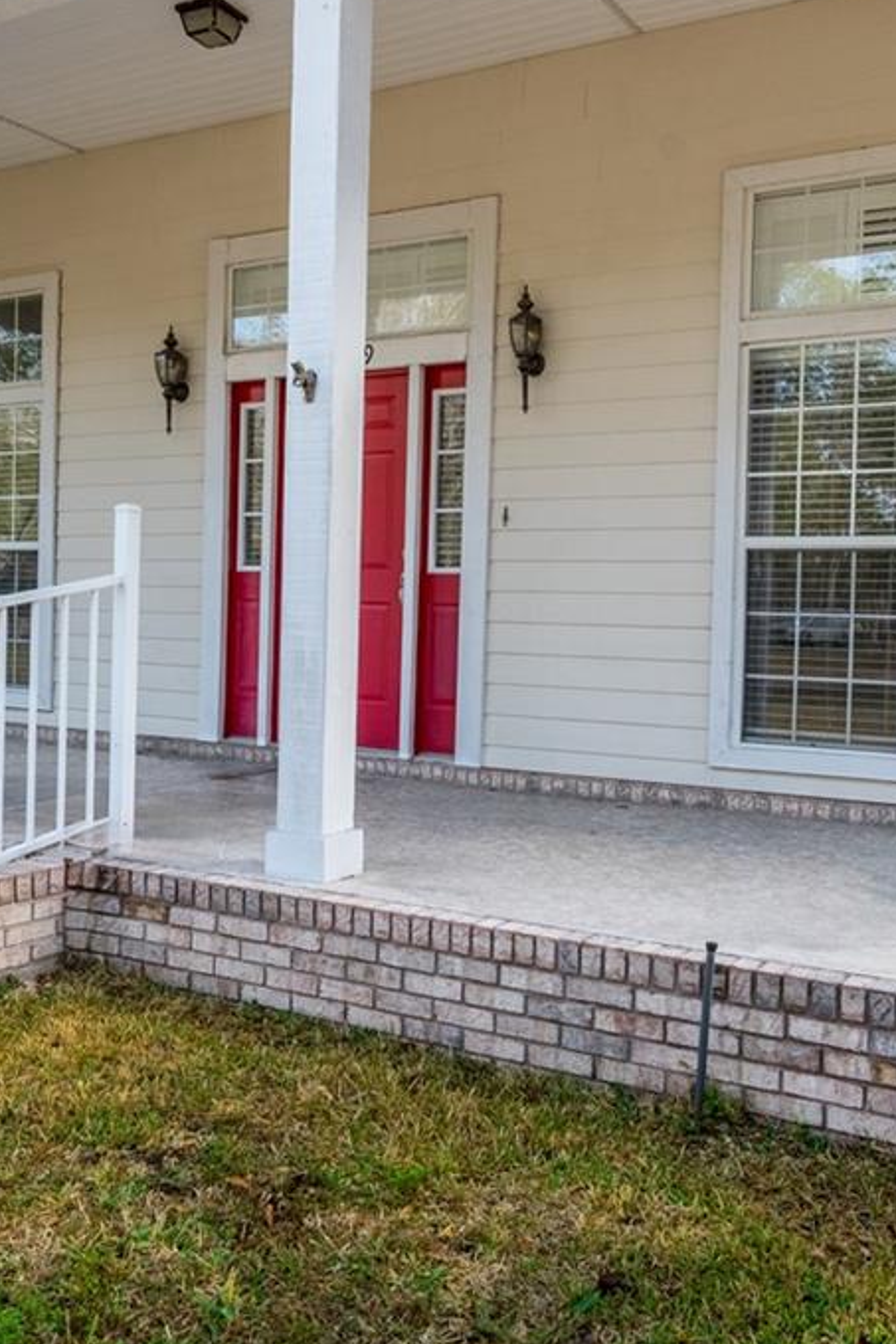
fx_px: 1231
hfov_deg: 39.9
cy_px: 551
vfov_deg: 56.9
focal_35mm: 33
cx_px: 496
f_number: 9
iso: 400
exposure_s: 1/1000
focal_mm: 14
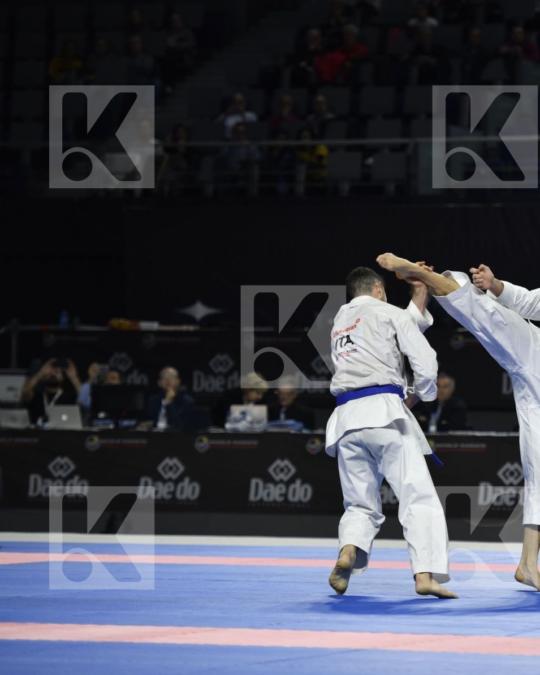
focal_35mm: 191
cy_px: 337
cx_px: 485
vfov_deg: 10.1
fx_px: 3816
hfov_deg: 8.1
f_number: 2.8
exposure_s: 1/800
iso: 800
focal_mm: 135
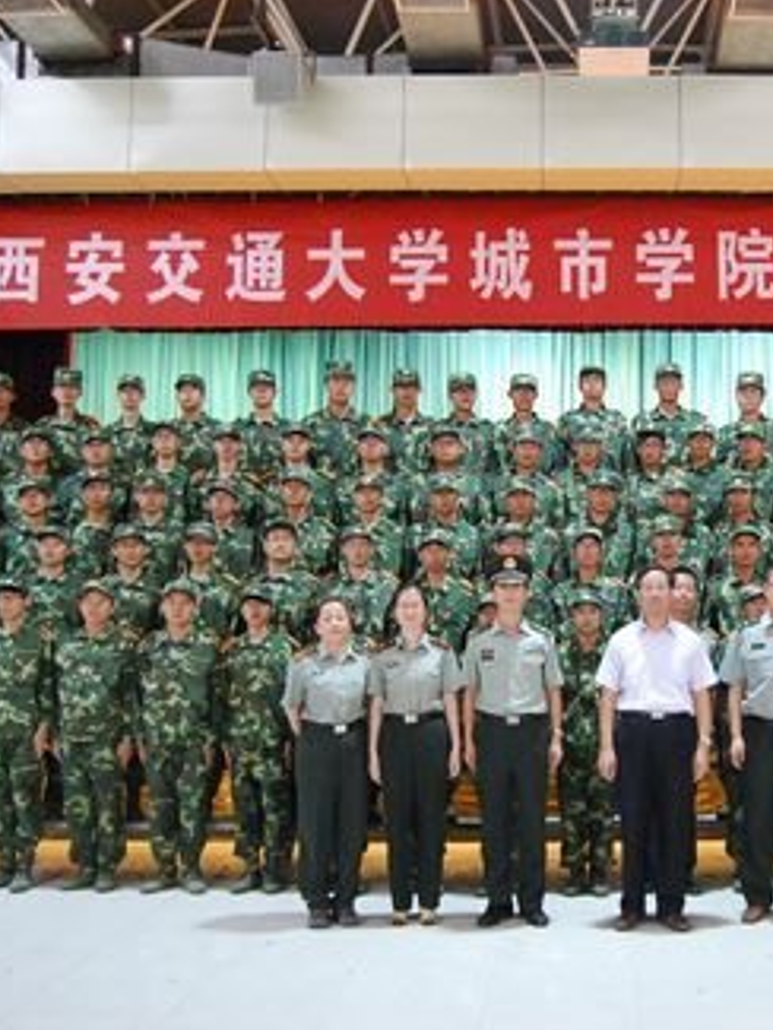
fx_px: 1190
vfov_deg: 46.8
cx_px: 602
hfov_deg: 35.0
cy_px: 521
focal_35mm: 40
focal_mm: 18
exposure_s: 1/20
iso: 1600
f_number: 3.5
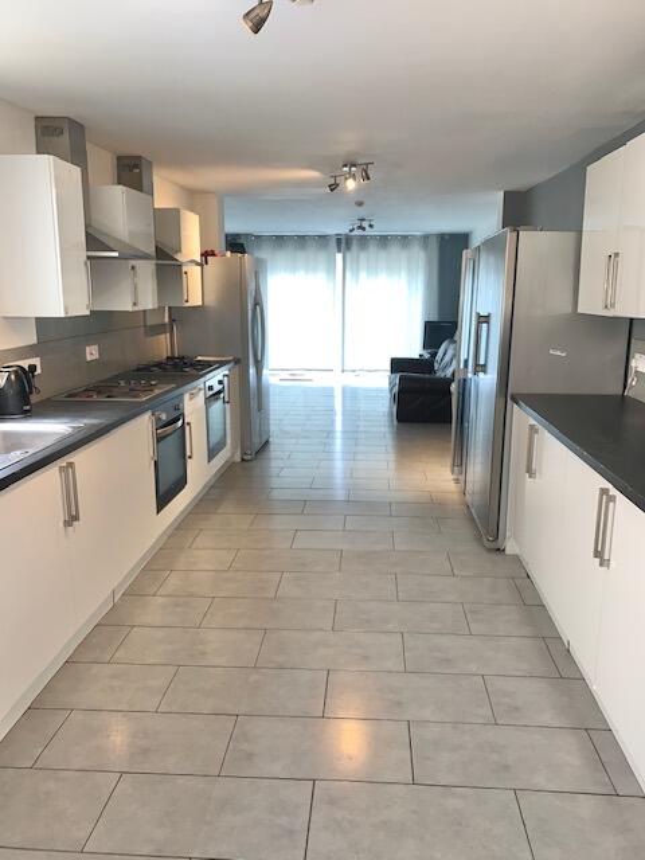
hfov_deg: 53.1
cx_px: 322
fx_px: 646
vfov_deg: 67.3
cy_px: 430
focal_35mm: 26
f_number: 1.8
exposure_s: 1/16
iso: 40
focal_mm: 4.25
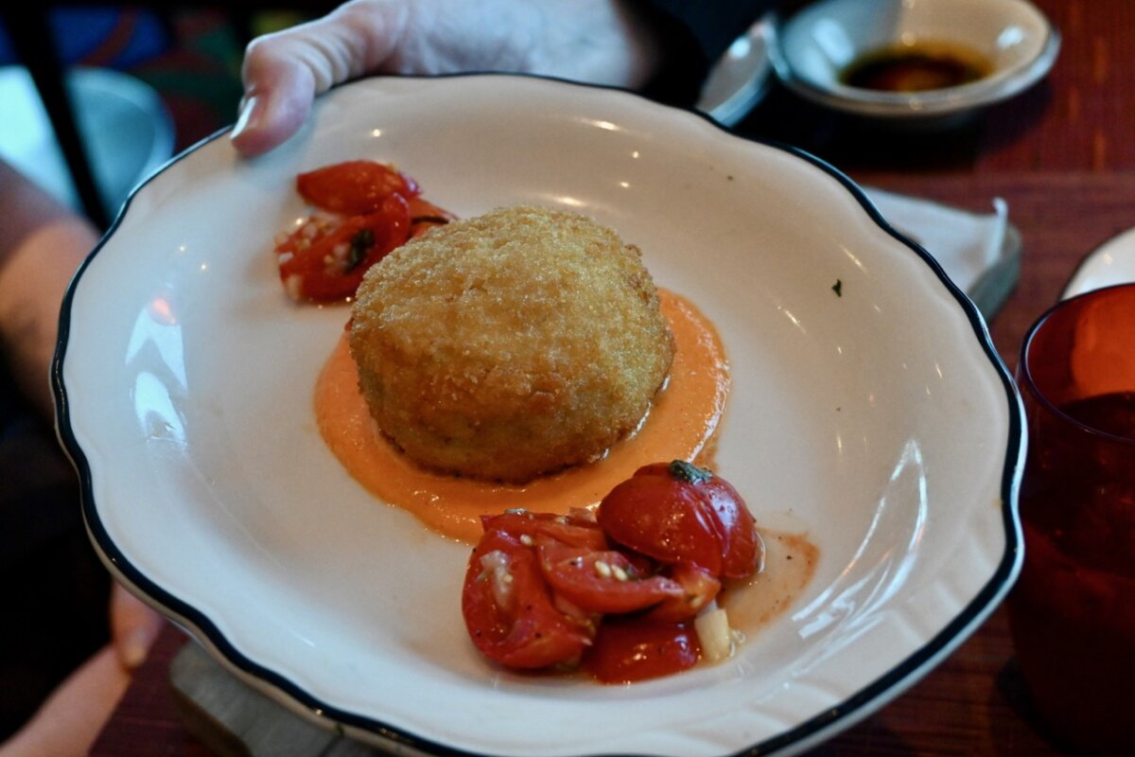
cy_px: 378
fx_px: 1561
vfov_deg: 27.3
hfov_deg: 40.0
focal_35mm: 50
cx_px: 568
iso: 3200
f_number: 5
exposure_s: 1/125
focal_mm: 33
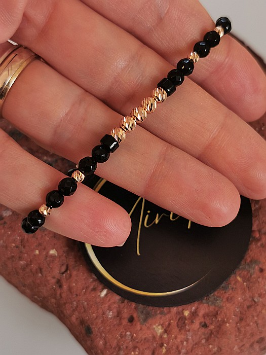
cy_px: 178
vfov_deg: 34.9
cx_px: 133
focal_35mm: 55
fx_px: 564
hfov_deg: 26.6
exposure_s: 1/100
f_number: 1.6
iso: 125
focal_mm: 5.56
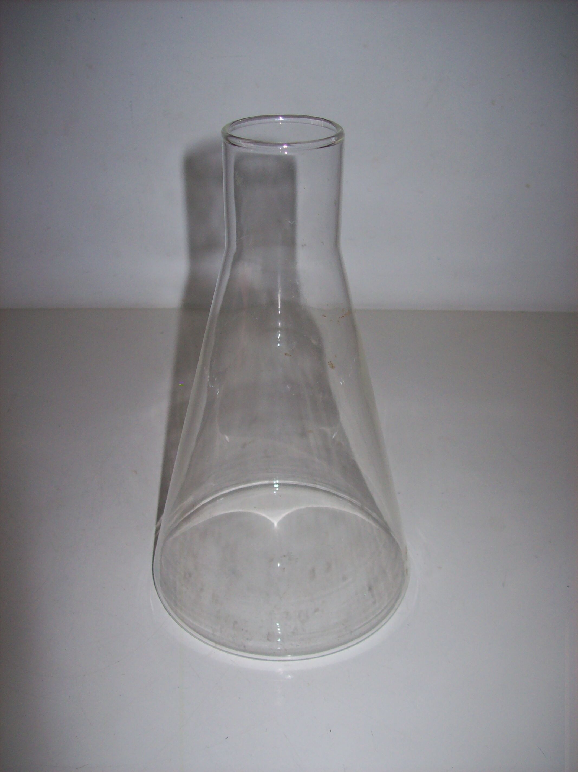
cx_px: 289
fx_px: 802
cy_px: 386
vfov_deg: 51.4
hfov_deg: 39.6
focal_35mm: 36
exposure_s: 1/64
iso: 80
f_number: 2.7
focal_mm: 6
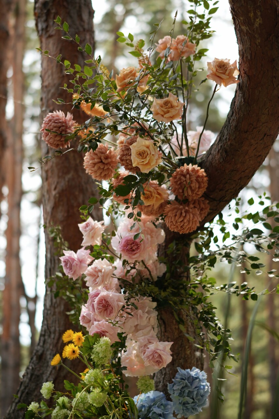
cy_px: 210
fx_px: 872
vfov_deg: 27.0
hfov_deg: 18.2
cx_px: 140
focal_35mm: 75
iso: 100
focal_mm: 50
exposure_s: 1/800
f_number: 1.4
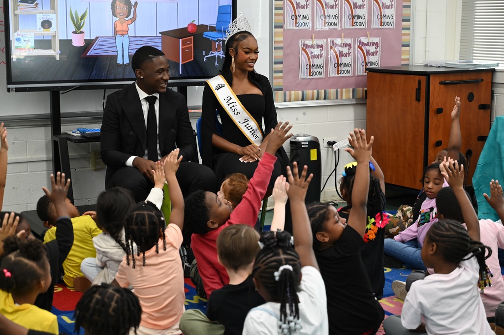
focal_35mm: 61
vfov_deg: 22.2
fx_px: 853
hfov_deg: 32.9
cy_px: 168
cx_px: 252
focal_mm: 61
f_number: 4
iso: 720
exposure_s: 1/125
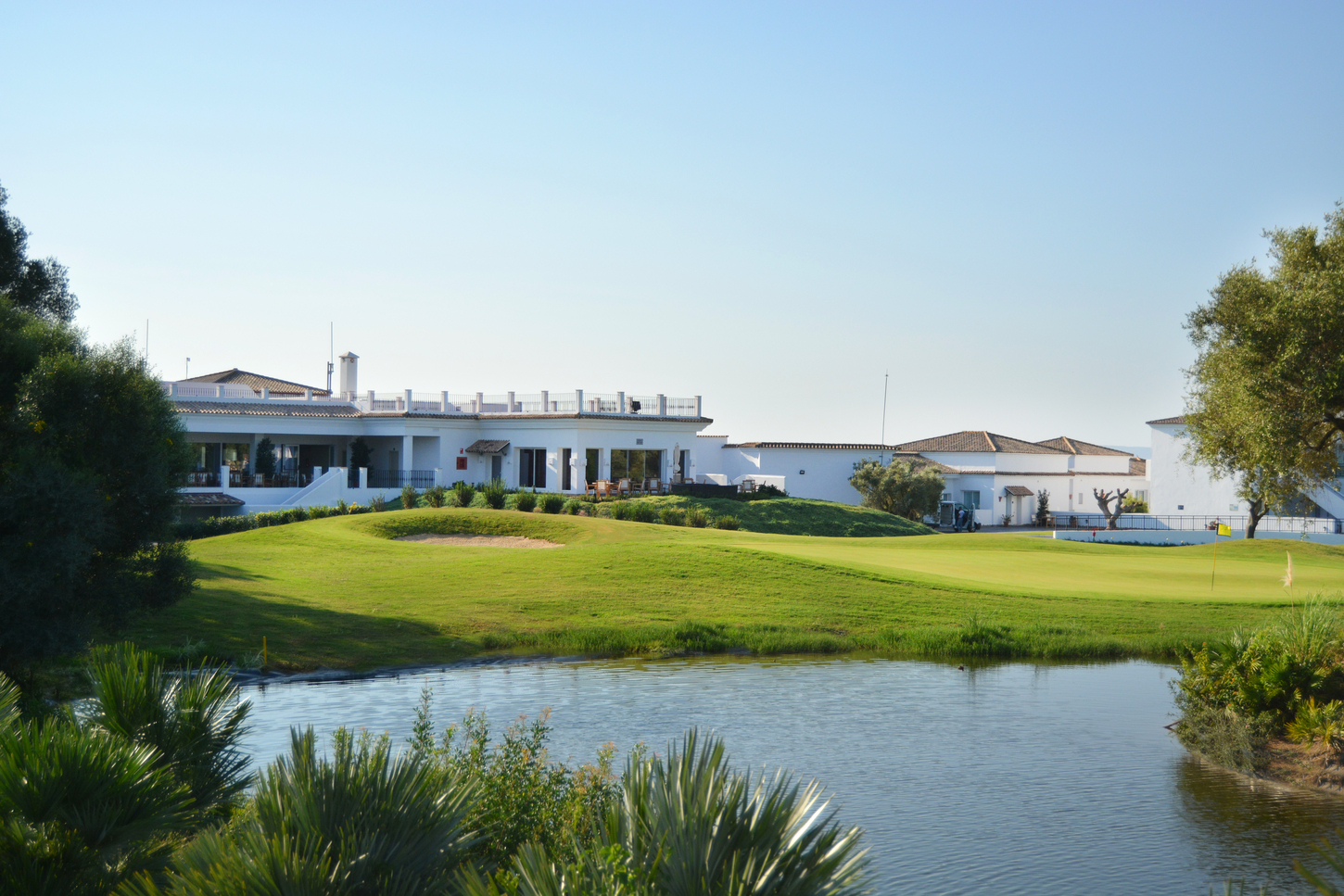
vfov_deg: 28.1
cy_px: 448
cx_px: 672
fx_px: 1792
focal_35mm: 48
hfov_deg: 41.1
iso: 360
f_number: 4.5
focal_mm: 32
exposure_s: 1/4000
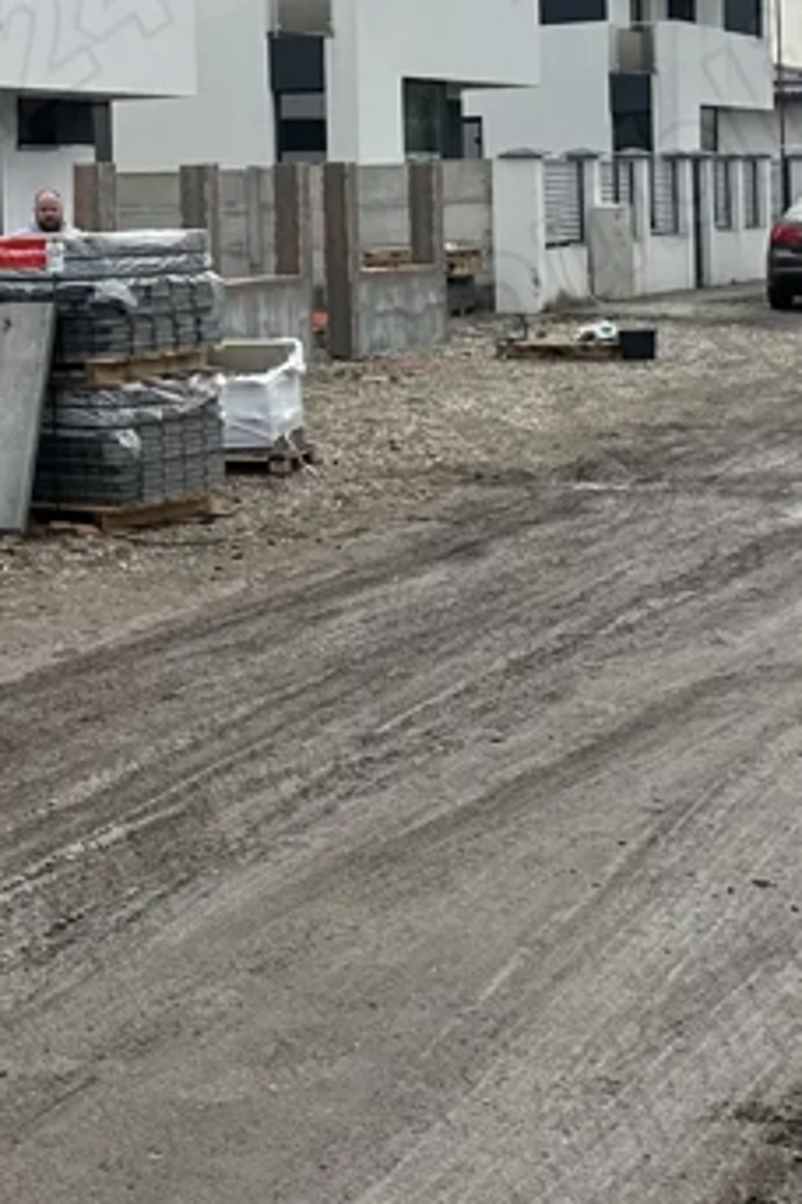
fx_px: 2439
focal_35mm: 73
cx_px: -426
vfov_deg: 26.9
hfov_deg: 16.8
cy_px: 148
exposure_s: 1/3861
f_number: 1.78
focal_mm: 6.86
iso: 80
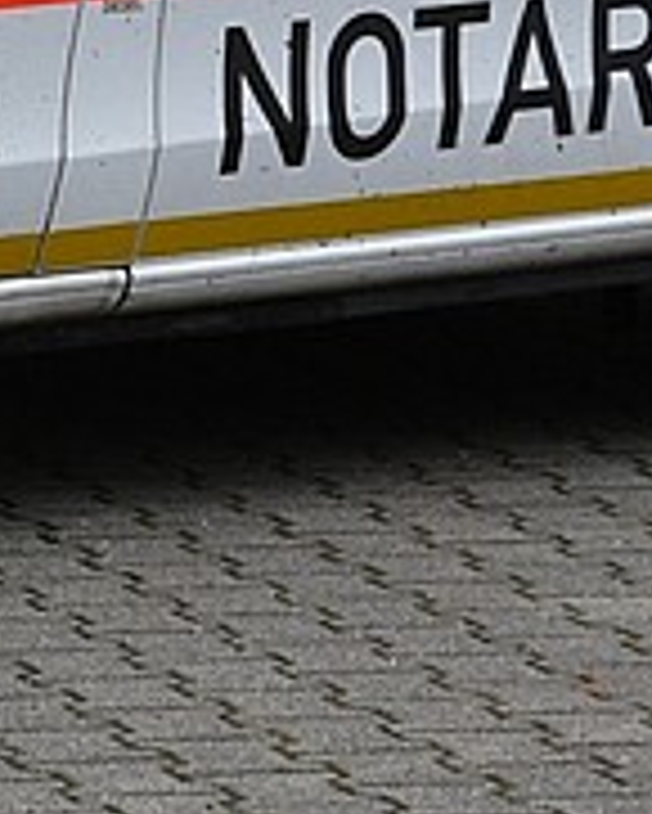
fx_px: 9544
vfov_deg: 4.9
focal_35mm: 396
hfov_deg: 3.9
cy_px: -319
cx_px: -360
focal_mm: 85
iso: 400
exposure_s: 1/160
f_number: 6.3
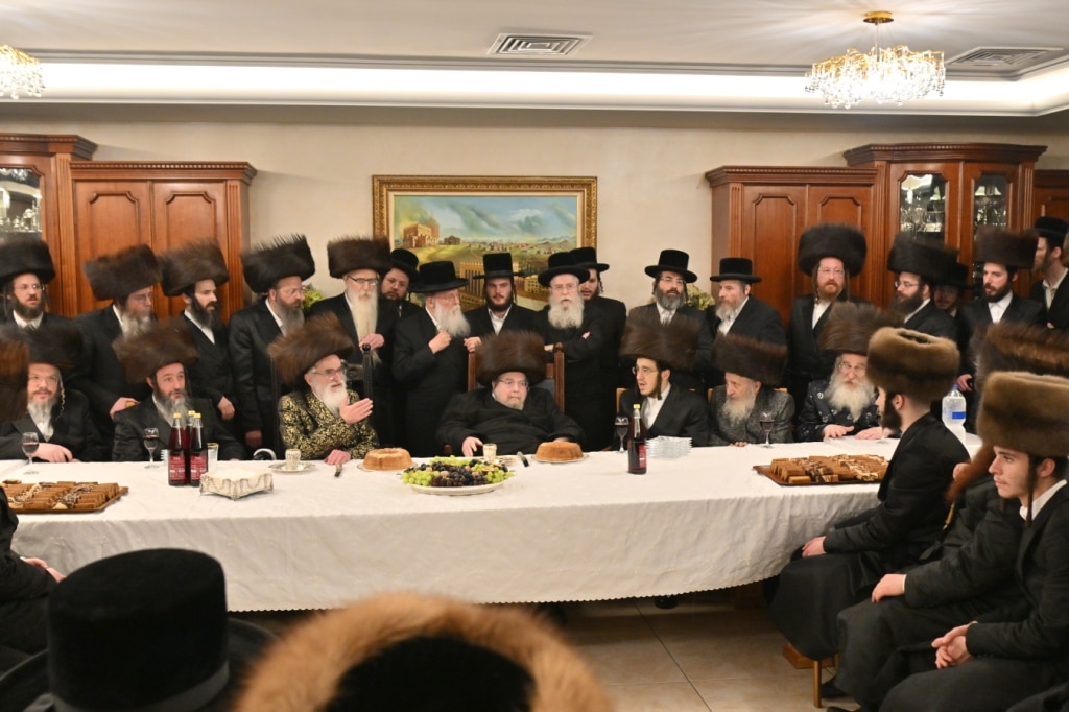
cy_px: 356
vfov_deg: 36.8
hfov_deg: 53.1
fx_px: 1069
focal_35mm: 36
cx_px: 534
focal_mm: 24
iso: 800
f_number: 4
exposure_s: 1/320
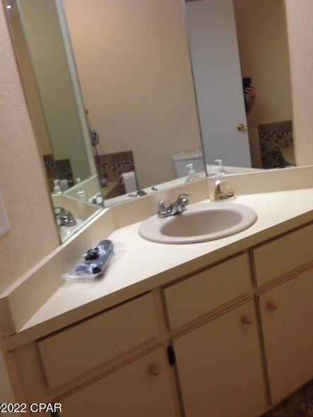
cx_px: 158
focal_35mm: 36
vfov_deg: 51.4
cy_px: 200
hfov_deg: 39.6
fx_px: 434
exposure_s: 1/20
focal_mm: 4.12
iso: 100
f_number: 2.4
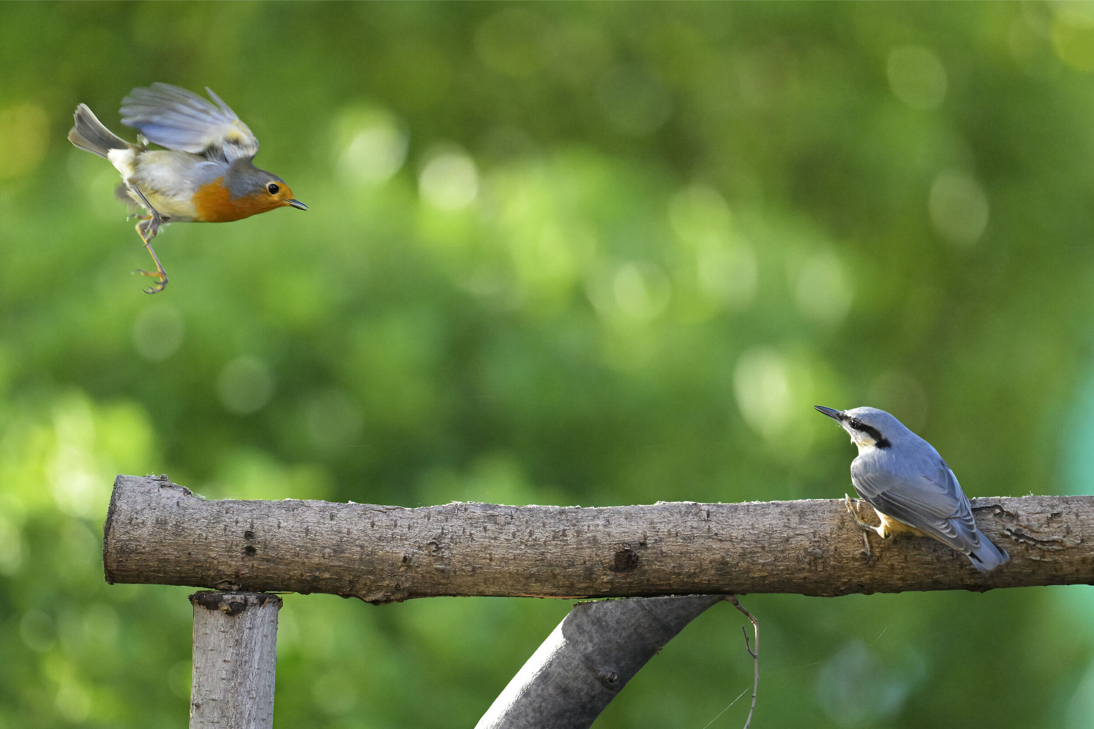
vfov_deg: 3.4
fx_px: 12155
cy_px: 364
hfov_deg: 5.2
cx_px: 547
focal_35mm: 400
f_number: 4.5
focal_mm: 400
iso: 6400
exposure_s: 1/1600
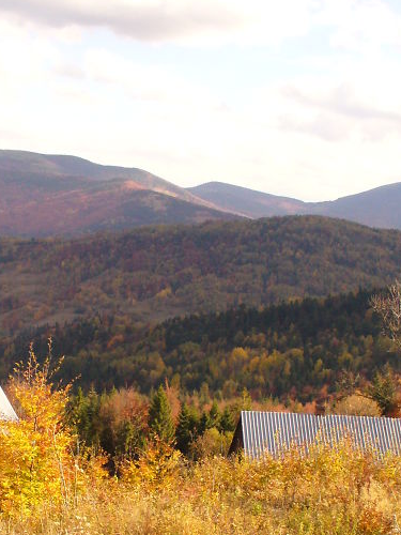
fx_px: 1066
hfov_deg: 21.2
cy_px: 467
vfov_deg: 27.3
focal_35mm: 69
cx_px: 130
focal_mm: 6.1
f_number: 5.6
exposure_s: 1/320
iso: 200
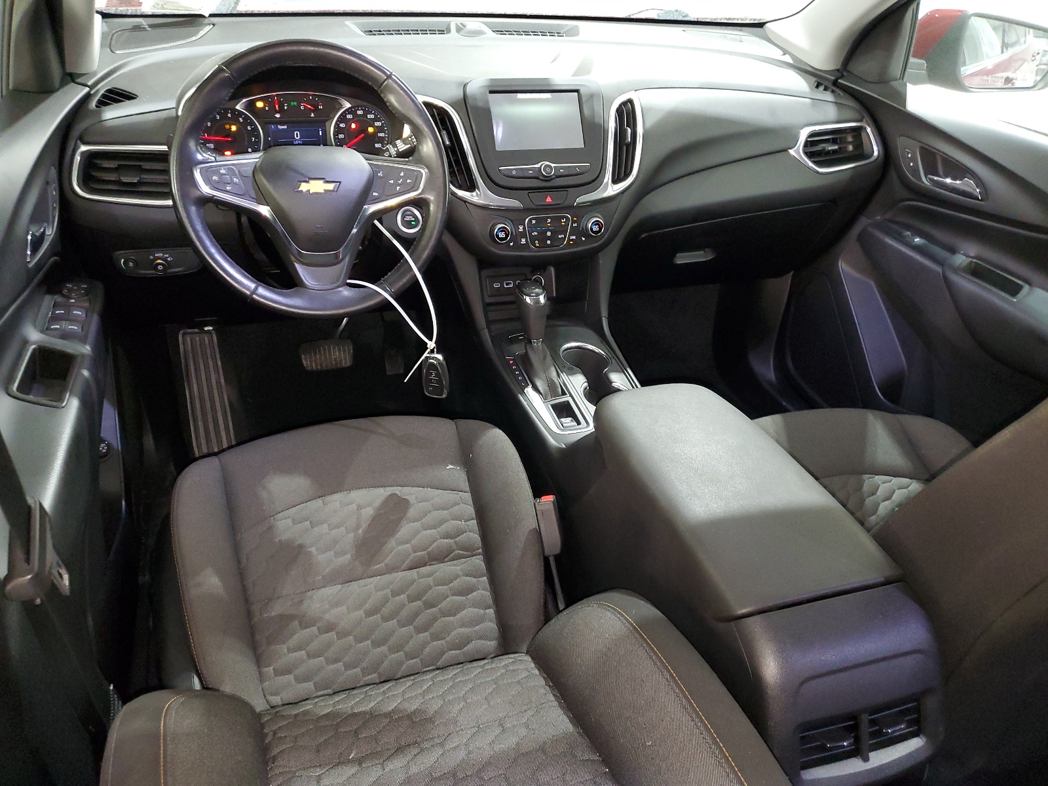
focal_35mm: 26
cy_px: 393
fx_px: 787
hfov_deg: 67.3
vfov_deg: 53.1
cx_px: 524
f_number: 1.5
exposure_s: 1/17
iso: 284
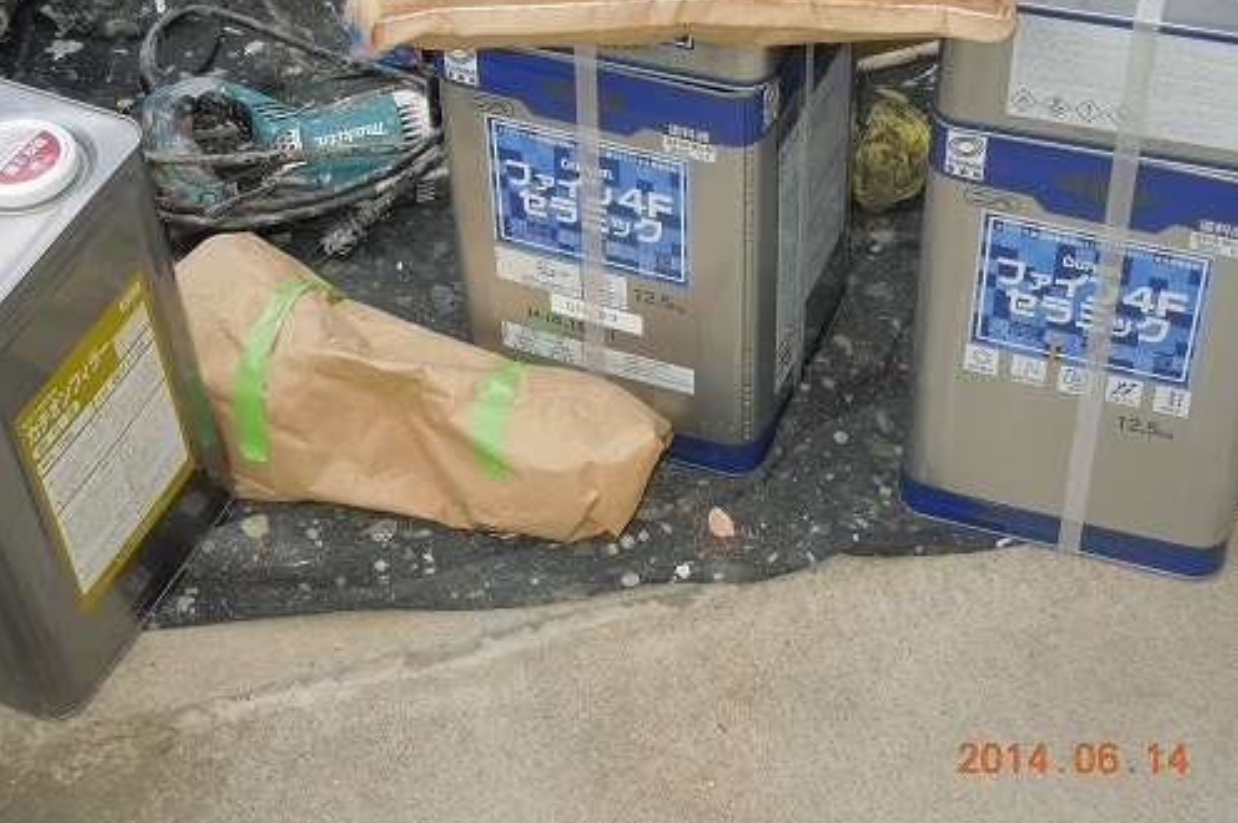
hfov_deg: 31.4
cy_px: 390
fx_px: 2199
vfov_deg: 21.2
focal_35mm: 64
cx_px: 619
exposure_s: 1/160
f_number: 4.3
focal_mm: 11
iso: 100
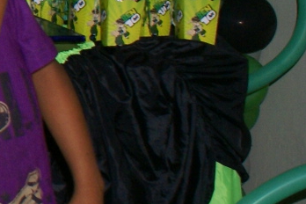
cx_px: -428
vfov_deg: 9.0
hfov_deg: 11.4
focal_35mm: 149
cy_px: -75
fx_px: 1266
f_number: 5.6
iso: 400
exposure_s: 1/60
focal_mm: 18
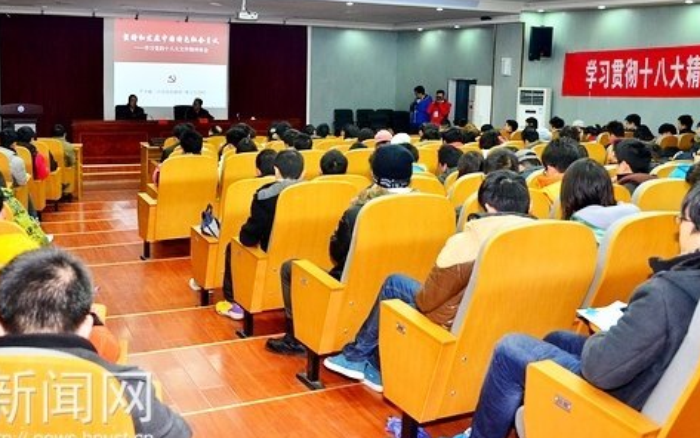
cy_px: 169
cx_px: 320
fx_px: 776
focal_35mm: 41
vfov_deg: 31.4
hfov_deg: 48.5
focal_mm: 21
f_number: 4.5
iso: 800
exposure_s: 1/60
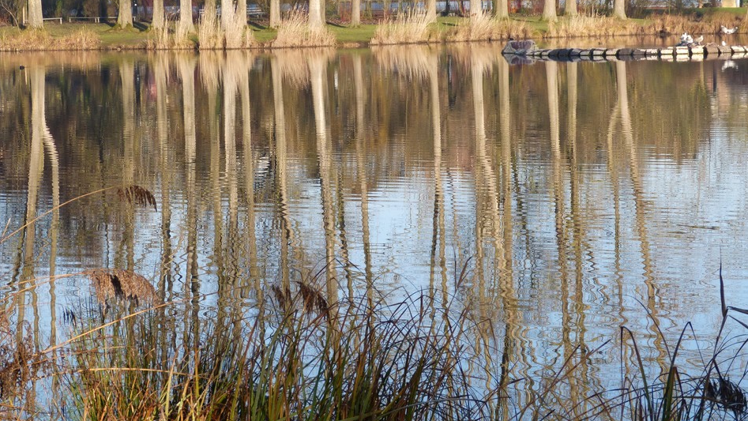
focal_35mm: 129
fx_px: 2559
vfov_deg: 9.4
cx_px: 374
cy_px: 219
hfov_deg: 16.6
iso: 100
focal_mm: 21.2
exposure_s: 1/320
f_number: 4
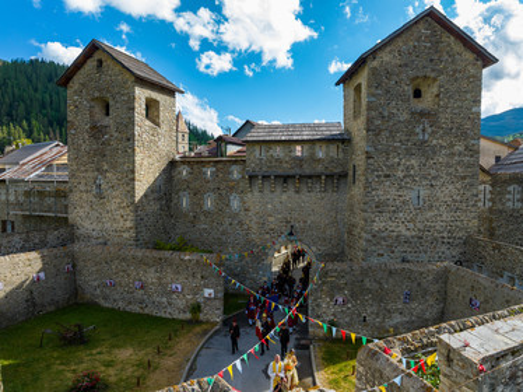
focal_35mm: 24
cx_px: 262
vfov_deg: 56.8
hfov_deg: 71.6
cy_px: 196
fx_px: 362
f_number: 9
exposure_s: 1/160
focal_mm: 12.3
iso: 200
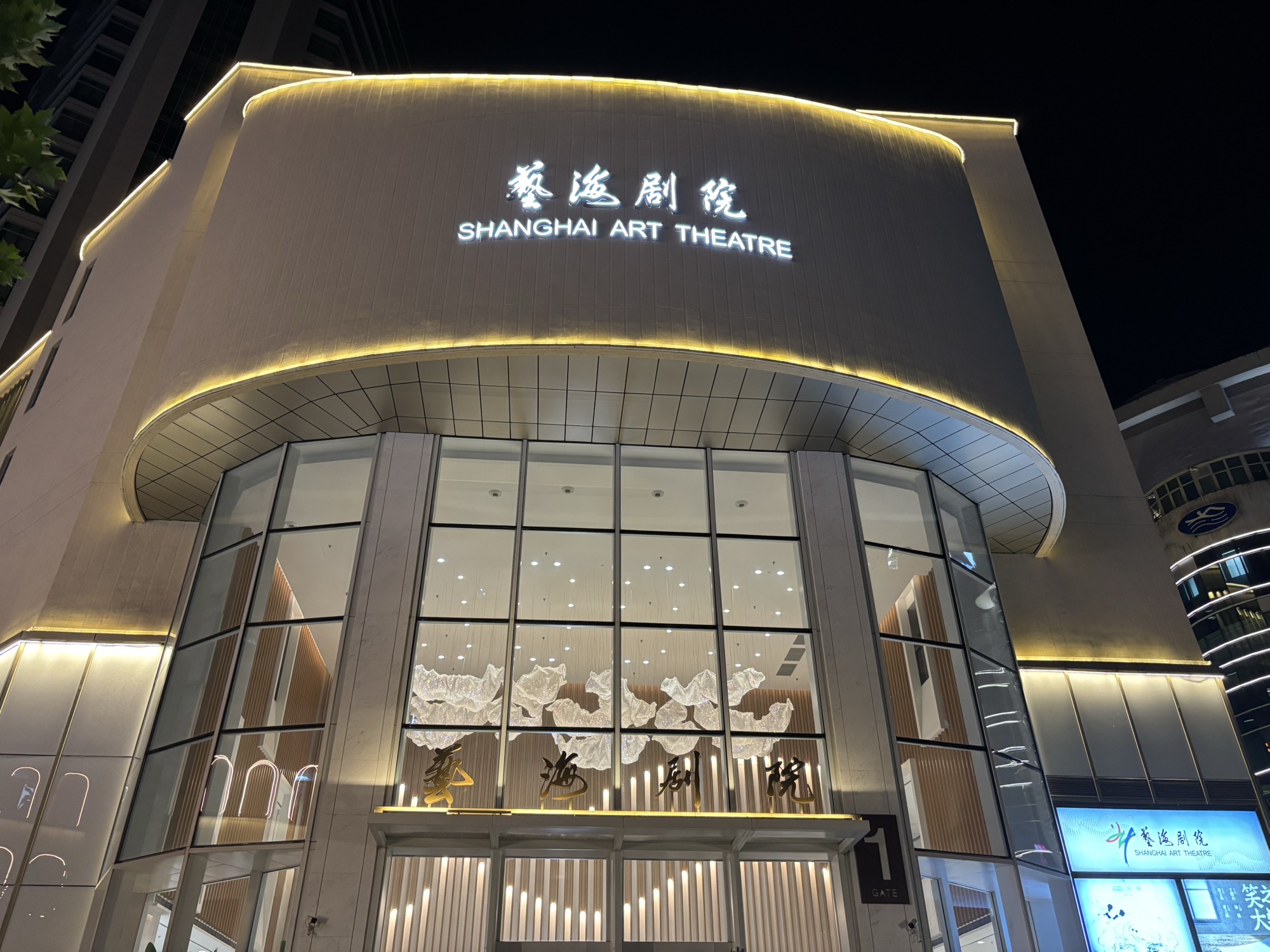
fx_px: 954
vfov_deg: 53.1
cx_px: 635
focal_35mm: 26
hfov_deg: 67.3
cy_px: 476
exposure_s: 1/50
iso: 250
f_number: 1.6
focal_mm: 5.96
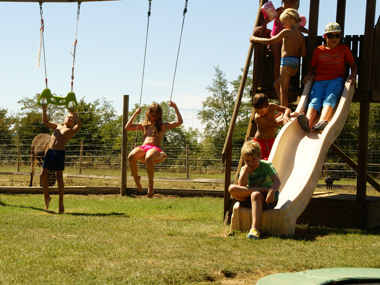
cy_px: 128
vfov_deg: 16.4
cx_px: 149
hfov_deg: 21.7
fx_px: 988
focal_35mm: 90
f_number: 13
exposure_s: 1/125
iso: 100
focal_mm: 50
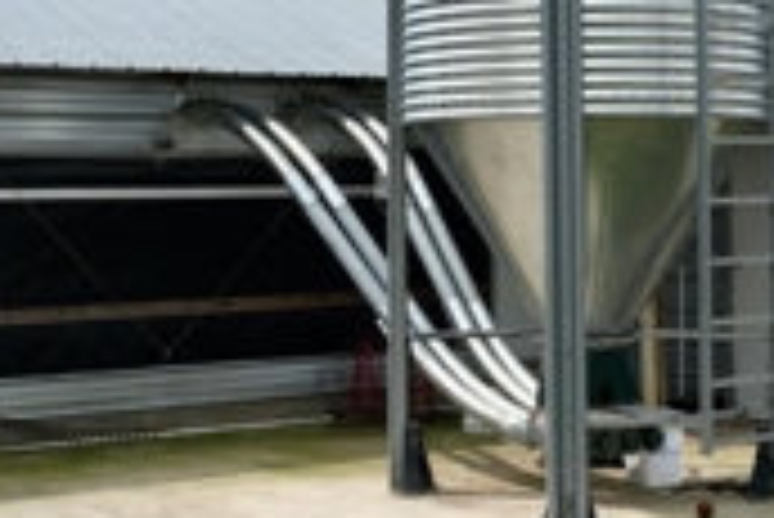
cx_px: 531
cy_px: 207
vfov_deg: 16.9
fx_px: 1743
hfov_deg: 24.9
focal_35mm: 81
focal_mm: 31
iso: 400
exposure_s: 1/5000
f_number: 4
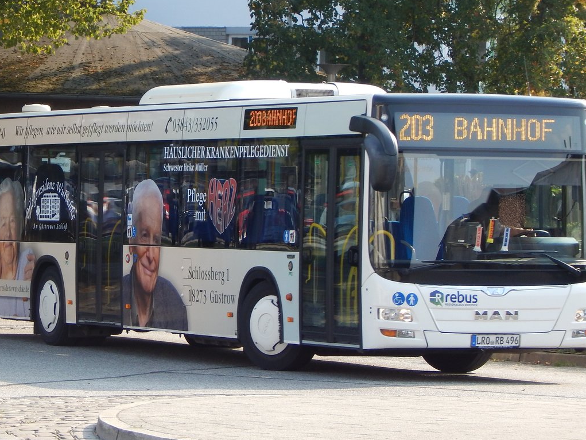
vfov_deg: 7.9
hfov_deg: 10.5
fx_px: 3183
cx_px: 282
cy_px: 204
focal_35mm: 188
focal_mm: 28.7
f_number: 5.1
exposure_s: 1/200
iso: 125
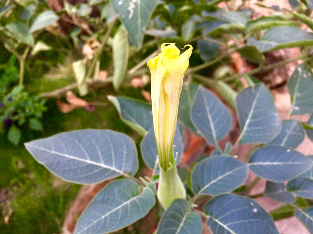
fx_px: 262
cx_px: 156
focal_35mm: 29
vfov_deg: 48.2
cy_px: 117
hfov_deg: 61.7
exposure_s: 1/450
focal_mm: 4.15
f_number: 2.2
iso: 25
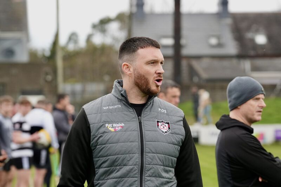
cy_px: 94
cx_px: 140
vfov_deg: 6.9
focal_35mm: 200
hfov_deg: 10.3
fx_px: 1561
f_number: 7.1
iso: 2500
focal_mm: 200
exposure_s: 1/1000
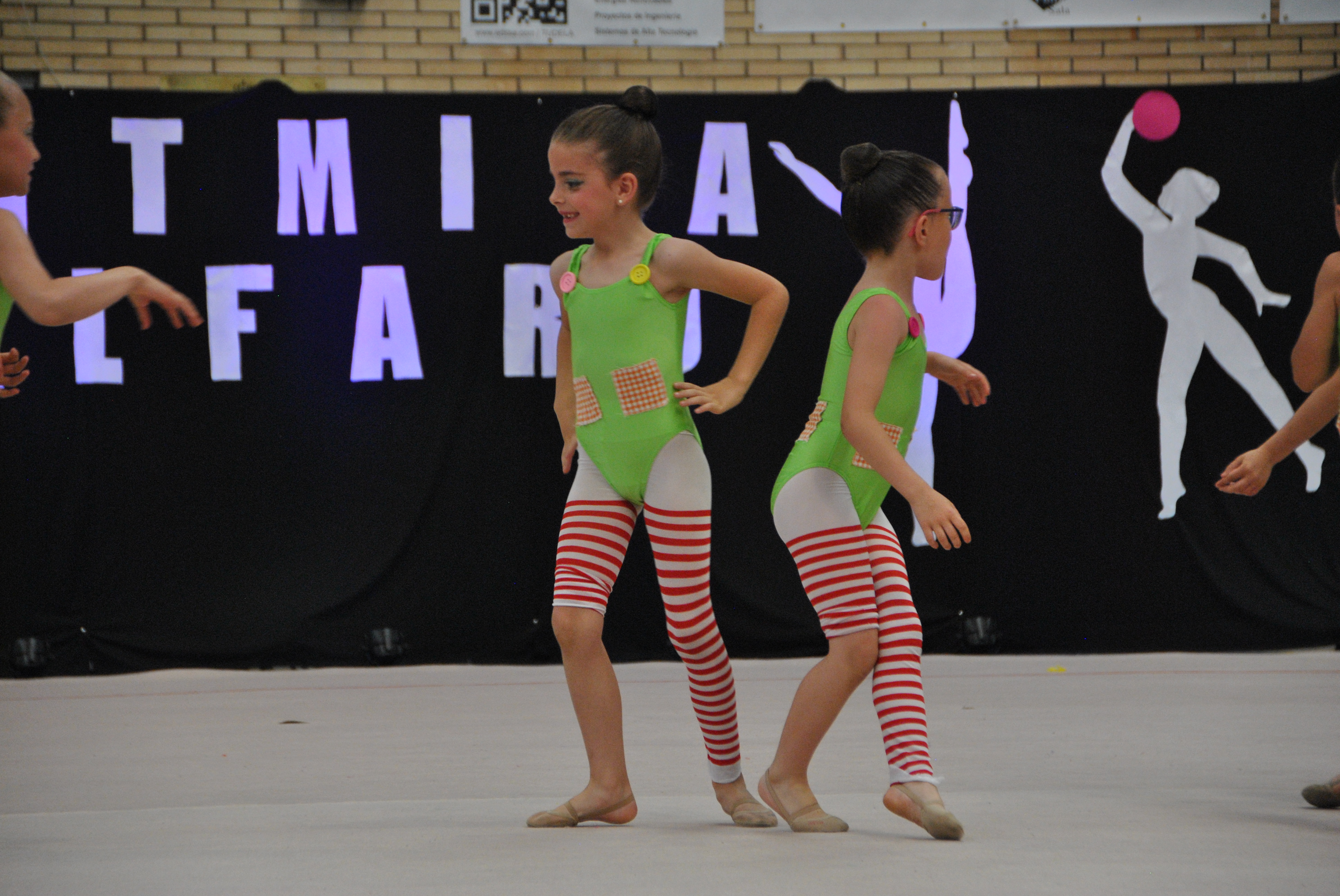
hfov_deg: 13.4
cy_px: 448
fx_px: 5702
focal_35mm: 153
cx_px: 670
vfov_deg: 9.0
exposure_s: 1/200
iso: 800
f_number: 5.6
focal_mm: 102
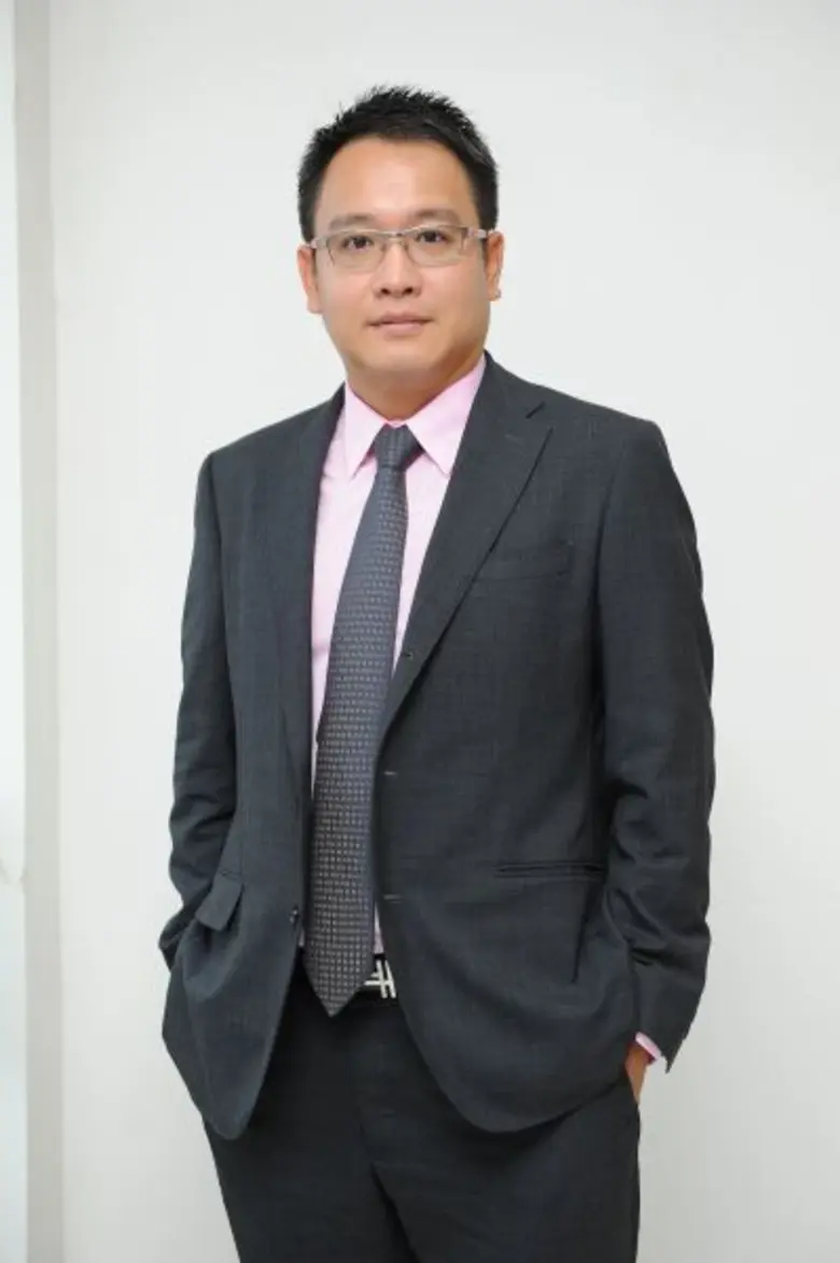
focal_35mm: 62
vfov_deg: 32.4
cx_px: 420
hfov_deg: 21.9
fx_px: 2174
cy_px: 632
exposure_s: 1/125
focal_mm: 62
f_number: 5
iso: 400
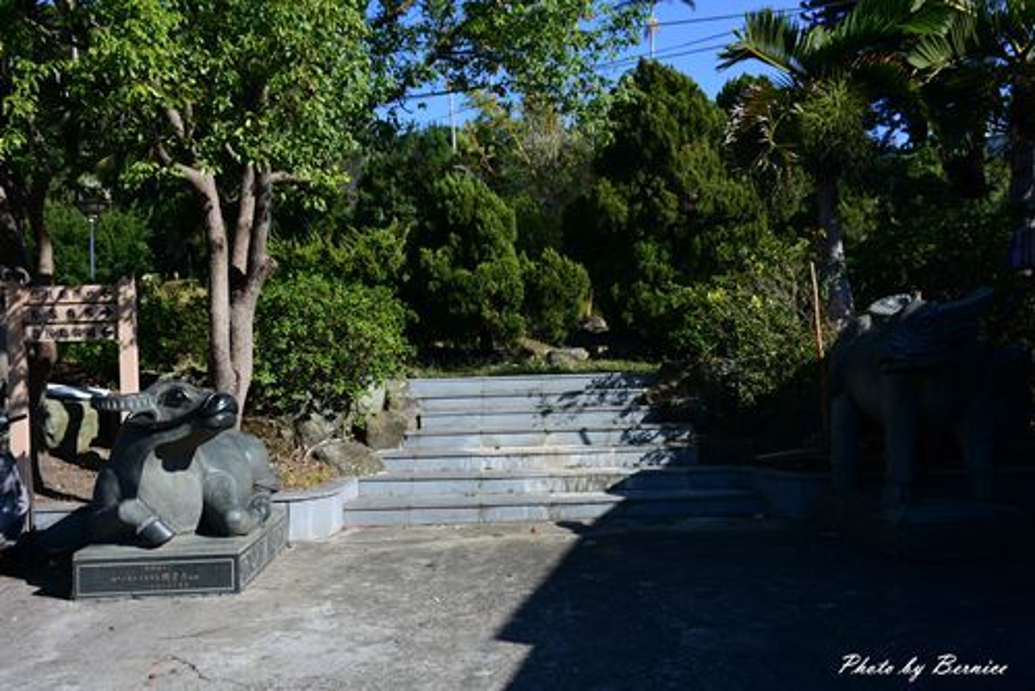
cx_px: 518
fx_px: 1036
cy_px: 346
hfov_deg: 53.1
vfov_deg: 36.9
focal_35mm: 36
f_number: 5.6
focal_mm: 24
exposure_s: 1/500
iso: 100
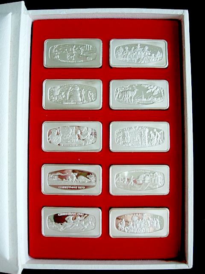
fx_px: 300
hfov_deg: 37.7
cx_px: 102
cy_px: 137
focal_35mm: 38
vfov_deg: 49.0
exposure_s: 1/55.3
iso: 64
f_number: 2.8
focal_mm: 7.8
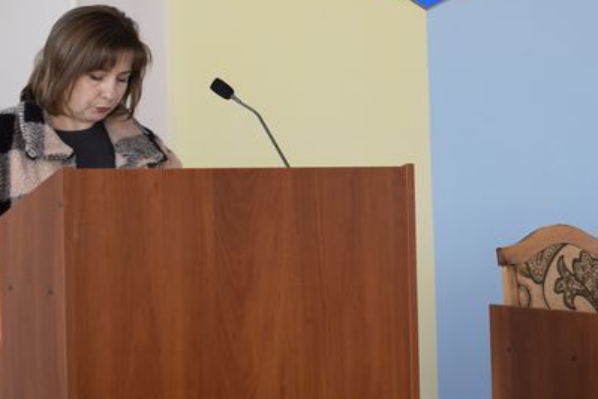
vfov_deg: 17.3
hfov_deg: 25.3
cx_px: 457
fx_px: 1312
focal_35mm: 79
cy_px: 168
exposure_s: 1/125
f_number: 5.6
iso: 400
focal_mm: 28
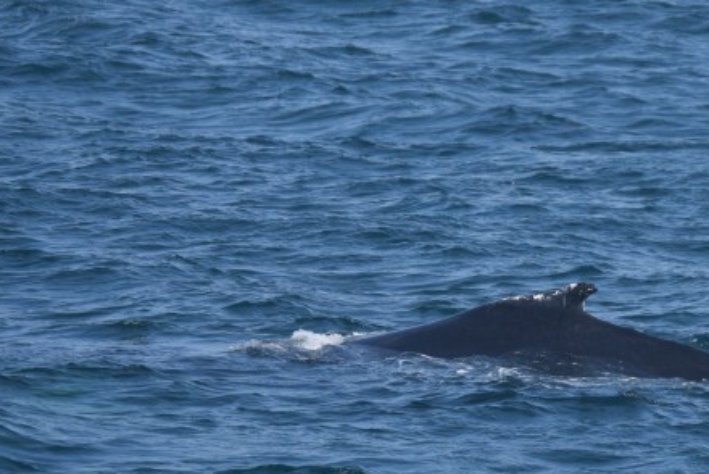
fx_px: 11237
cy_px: 287
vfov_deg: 2.4
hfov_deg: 3.6
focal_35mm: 570
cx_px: 580
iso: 200
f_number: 5.6
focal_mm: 155
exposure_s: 1/1600
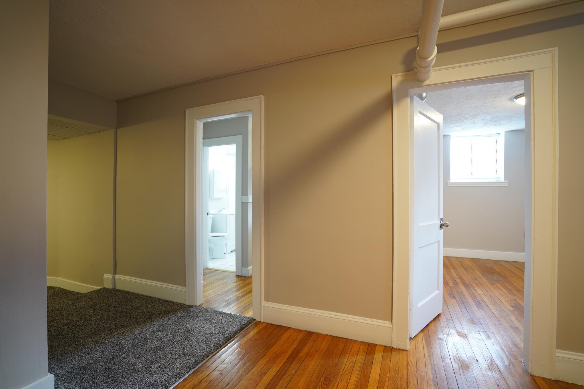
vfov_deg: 73.7
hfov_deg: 96.8
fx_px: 259
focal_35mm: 16
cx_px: 292
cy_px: 194
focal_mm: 16
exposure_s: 1/30
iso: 800
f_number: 4
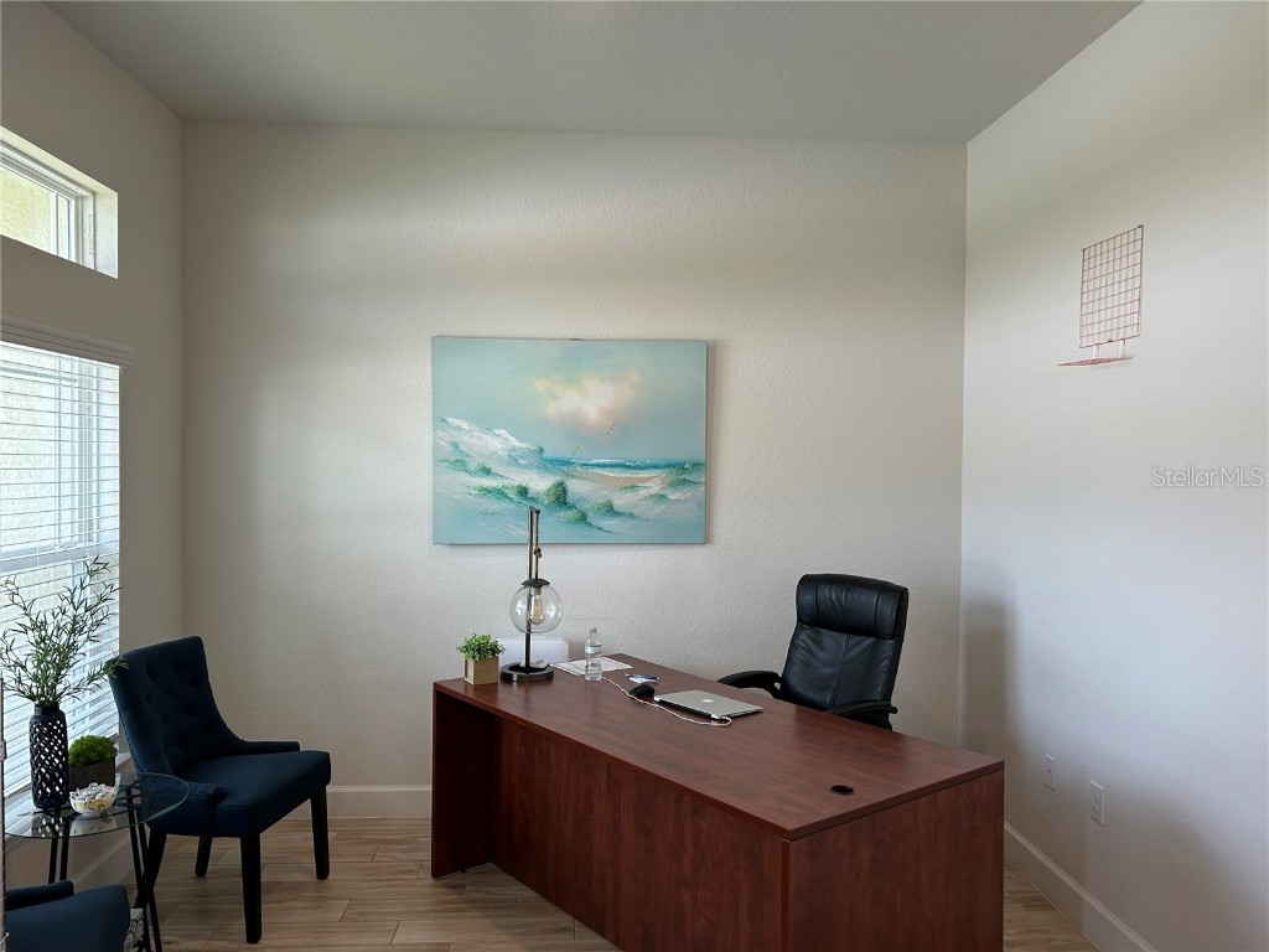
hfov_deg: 67.3
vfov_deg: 53.1
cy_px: 476
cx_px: 634
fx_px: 953
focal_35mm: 26
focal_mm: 5.7
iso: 50
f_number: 1.5
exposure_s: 1/120
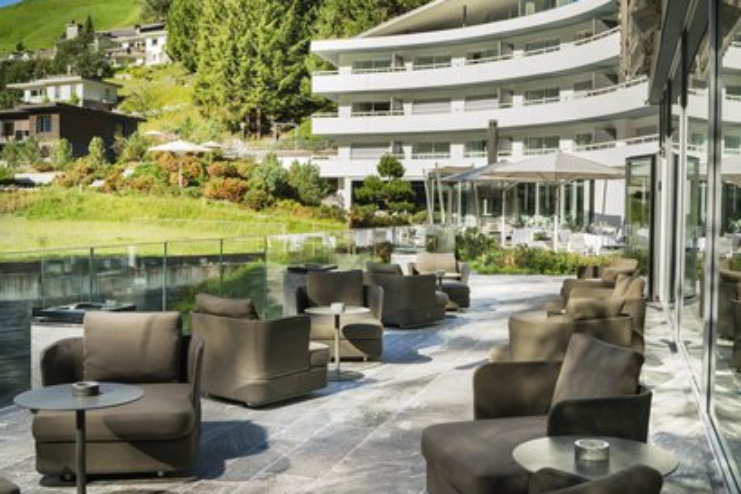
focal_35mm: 41
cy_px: 223
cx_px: 407
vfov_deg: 32.6
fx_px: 844
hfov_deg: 47.4
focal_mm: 35
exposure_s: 1/800
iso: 320
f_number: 6.3
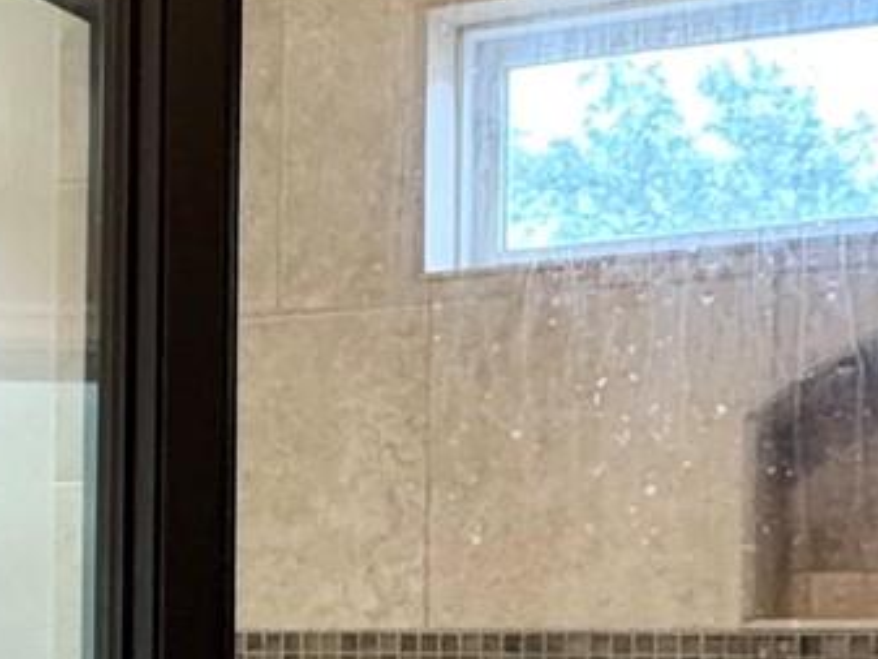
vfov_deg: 17.0
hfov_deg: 22.0
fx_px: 2157
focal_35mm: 85
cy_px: 669
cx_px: -36
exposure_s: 1/120
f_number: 2.2
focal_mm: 2.22
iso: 250
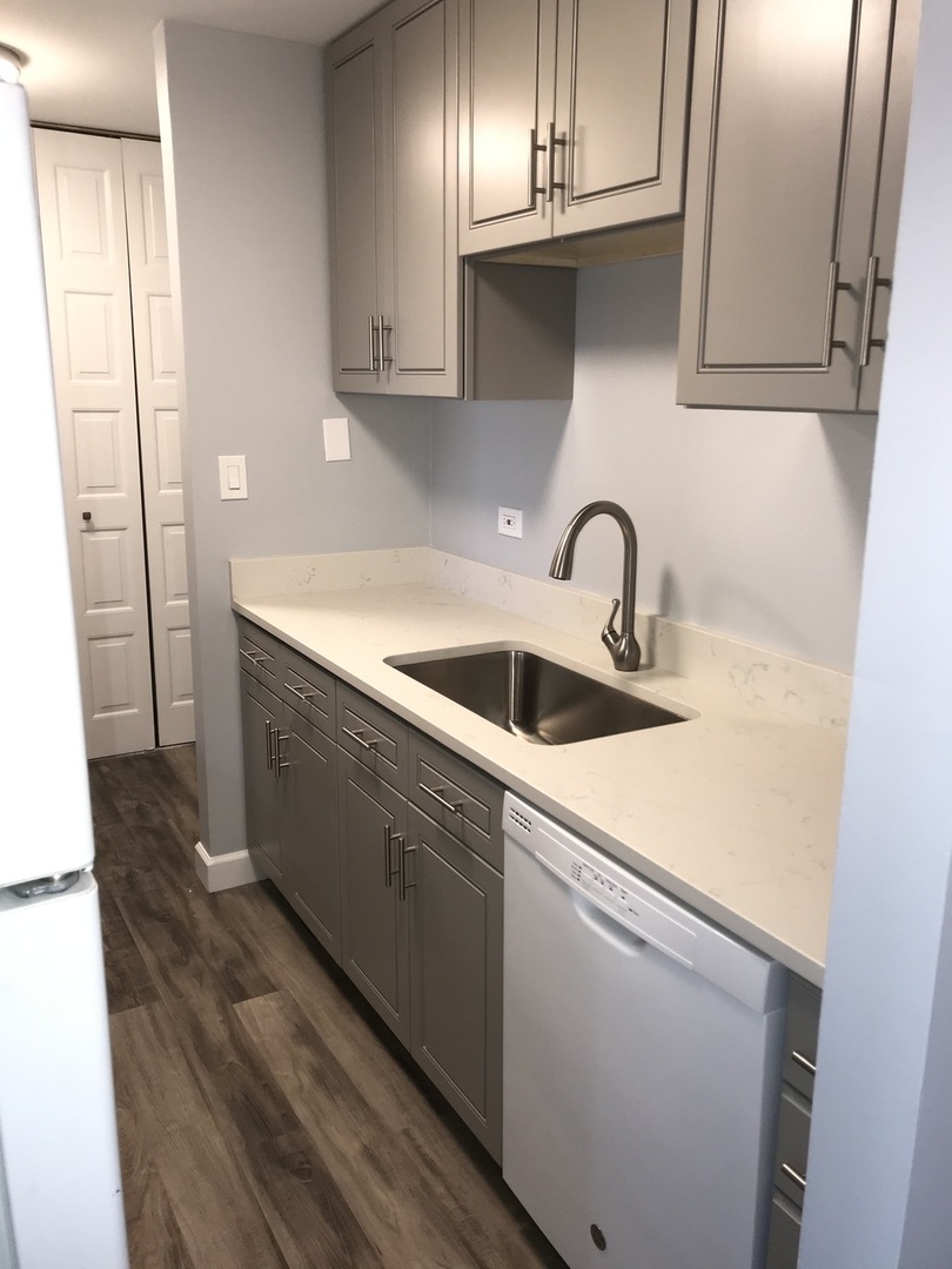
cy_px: 634
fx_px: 1027
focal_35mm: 28
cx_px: 476
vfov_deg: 63.4
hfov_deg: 49.7
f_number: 1.8
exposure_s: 1/30
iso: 25
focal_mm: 3.99
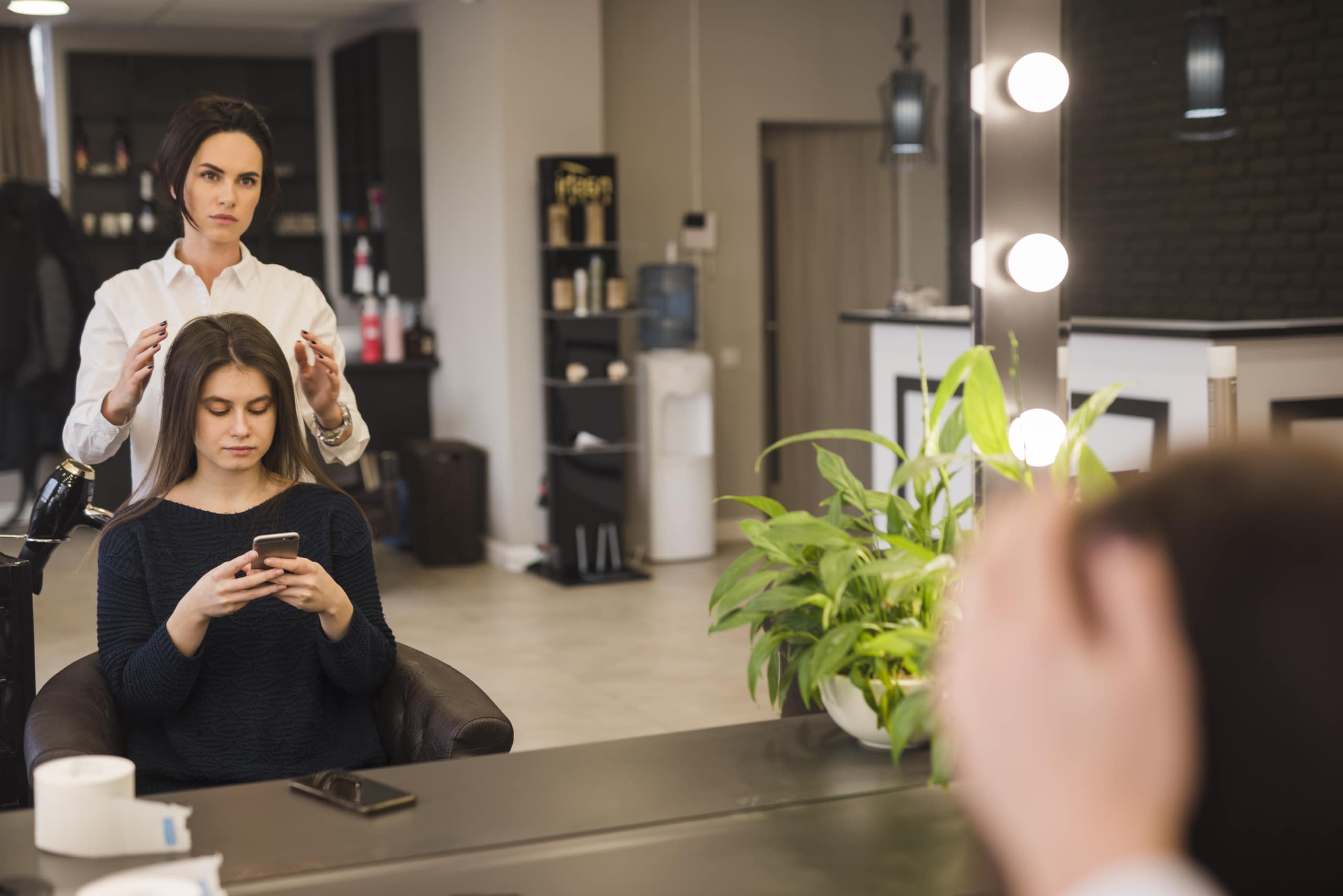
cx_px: 672
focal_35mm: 50
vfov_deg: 27.0
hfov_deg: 39.6
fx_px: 1866
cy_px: 448
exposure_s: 1/200
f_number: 2
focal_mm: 50
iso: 200
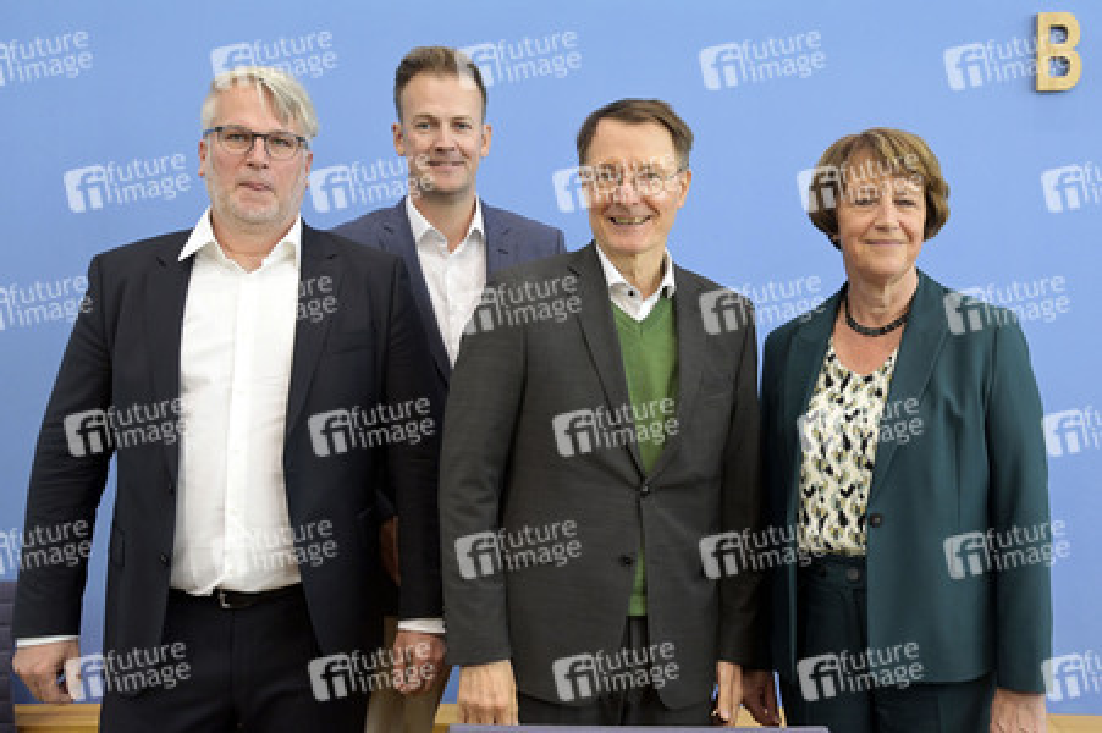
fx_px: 1162
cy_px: 366
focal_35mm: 38
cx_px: 551
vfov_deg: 35.0
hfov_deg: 50.7
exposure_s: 1/500
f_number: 5
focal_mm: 38
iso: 4000
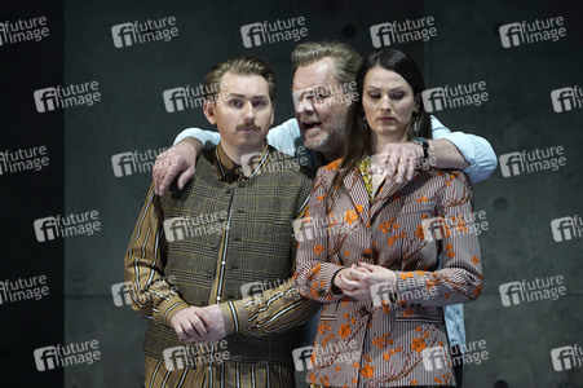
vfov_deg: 3.3
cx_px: 292
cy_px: 194
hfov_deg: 4.9
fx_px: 6829
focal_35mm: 422
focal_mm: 422
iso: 3200
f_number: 6.3
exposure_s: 1/160
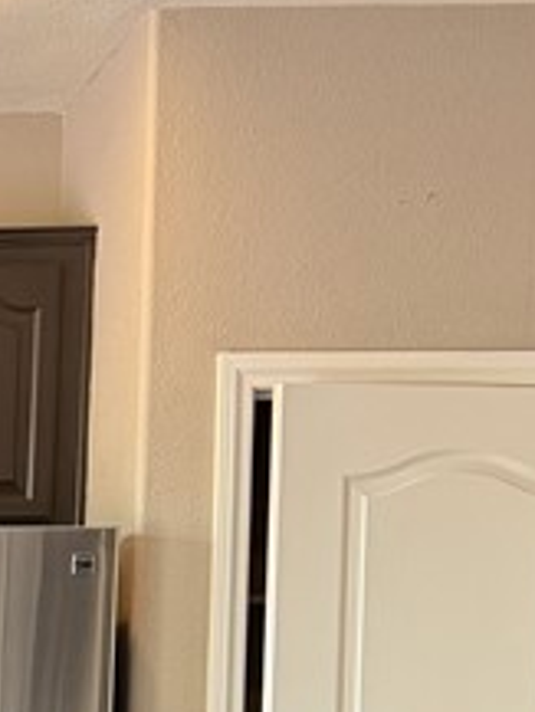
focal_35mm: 113
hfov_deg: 11.6
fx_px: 2326
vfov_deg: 16.5
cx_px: -581
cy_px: 915
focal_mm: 6.76
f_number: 1.78
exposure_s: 1/60
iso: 200
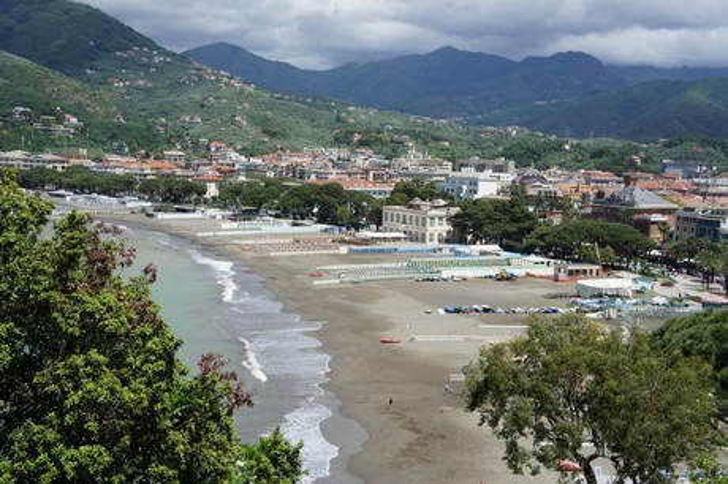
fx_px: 1000
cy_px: 242
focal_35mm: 50
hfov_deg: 40.0
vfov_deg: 27.2
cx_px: 364
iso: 200
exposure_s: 1/250
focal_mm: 33
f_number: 13
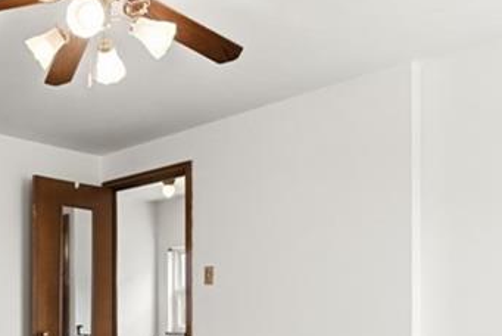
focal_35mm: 42
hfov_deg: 42.7
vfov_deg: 30.5
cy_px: 306
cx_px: 56
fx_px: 586
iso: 400
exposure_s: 1/160
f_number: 8
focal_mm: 14
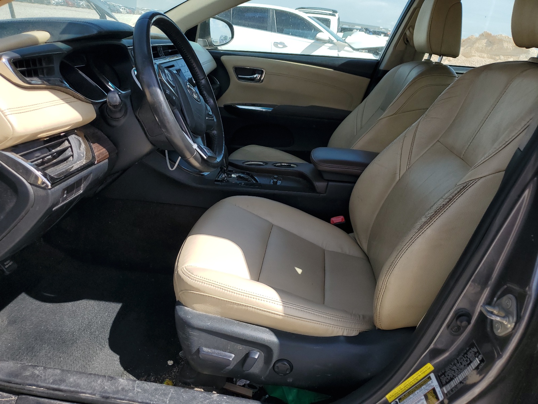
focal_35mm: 26
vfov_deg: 53.1
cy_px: 202
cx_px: 269
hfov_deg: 67.3
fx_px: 404
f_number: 1.5
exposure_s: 1/1667
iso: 50
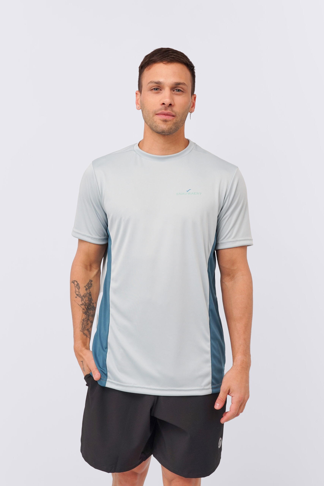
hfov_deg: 29.9
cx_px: 162
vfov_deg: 43.6
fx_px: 607
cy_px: 243
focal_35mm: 45
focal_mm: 45
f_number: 13
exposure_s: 1/100
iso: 160
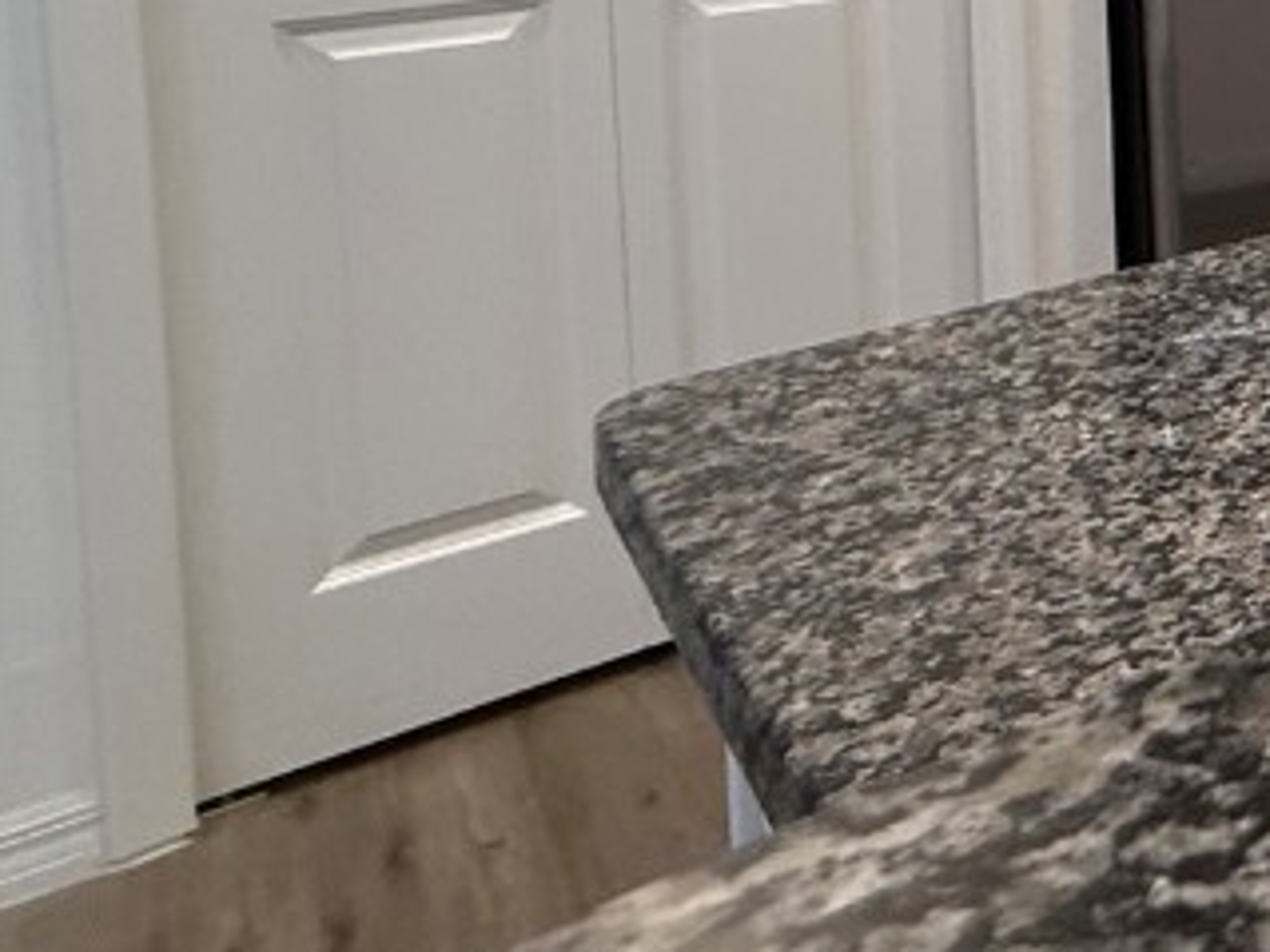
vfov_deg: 28.0
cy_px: -199
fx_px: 1650
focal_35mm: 45
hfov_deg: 26.3
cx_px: 2022
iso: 320
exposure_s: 1/120
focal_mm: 2.22
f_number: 2.2
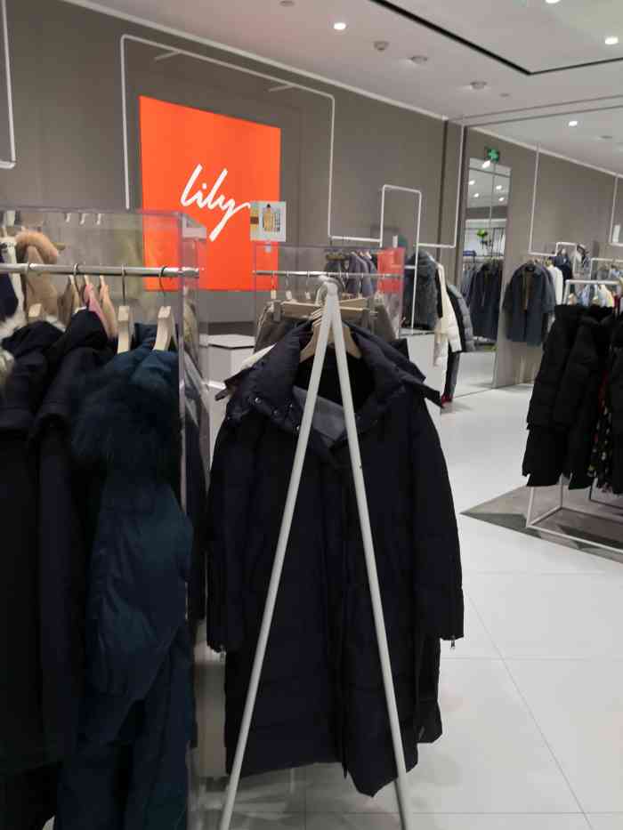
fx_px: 648
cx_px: 312
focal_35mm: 27
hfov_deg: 51.4
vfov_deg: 65.3
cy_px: 415
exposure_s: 1/102
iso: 50
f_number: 1.6
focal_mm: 3.95
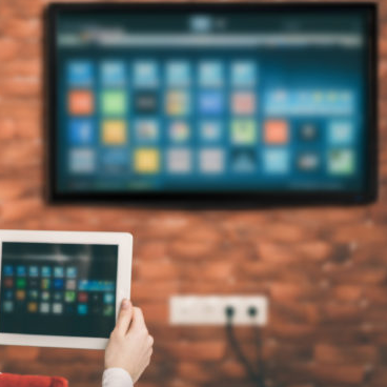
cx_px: 89
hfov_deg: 17.1
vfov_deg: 17.2
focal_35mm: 101
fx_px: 1277
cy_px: 213
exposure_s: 1/200
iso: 100
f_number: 4
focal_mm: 70
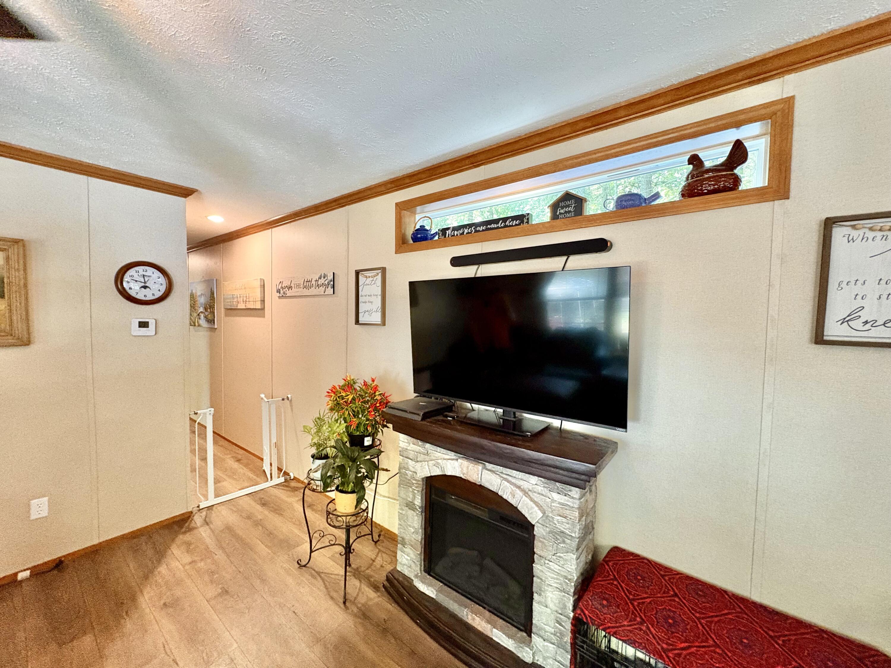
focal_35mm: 14
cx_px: 446
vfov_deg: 85.7
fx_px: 360
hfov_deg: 102.1
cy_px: 334
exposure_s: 1/60
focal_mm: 2.22
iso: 640
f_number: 2.2
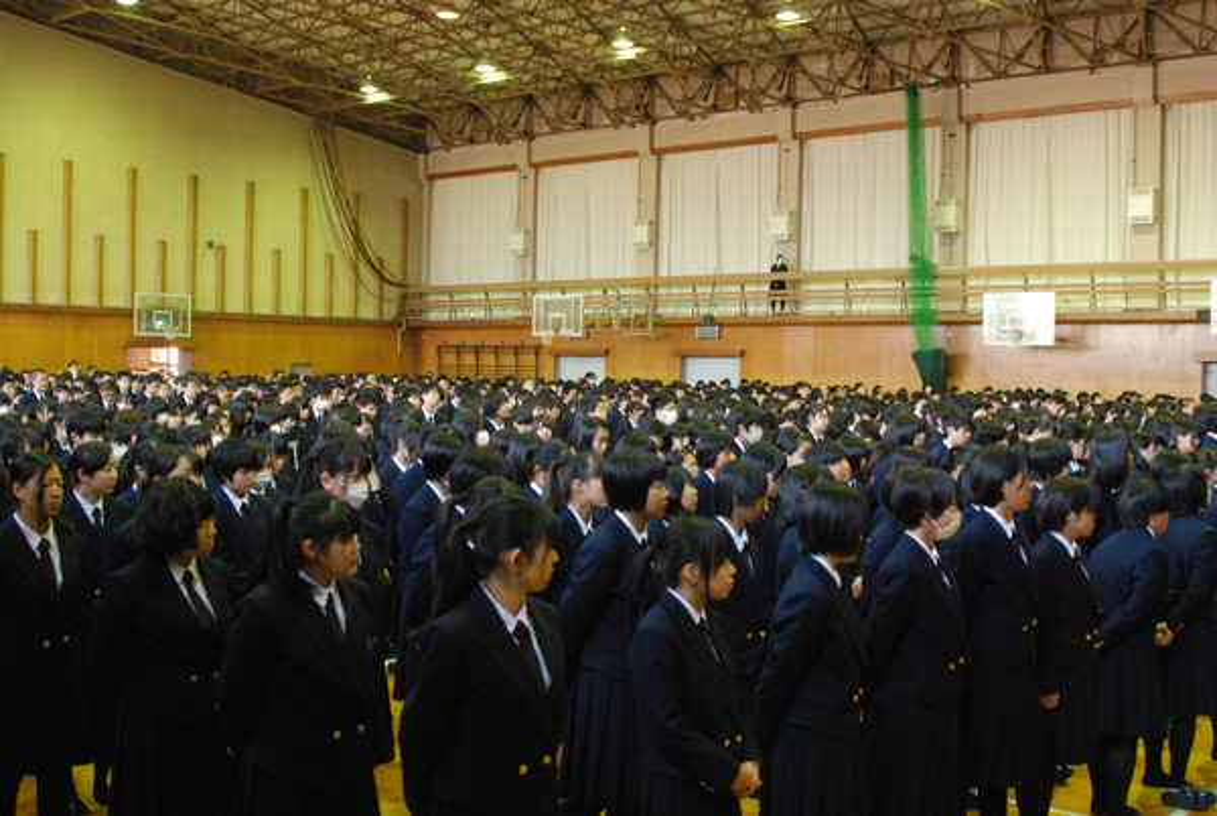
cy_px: 408
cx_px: 608
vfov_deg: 32.0
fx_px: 1422
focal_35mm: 42
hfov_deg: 46.3
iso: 1600
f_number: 5
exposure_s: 1/40
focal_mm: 28
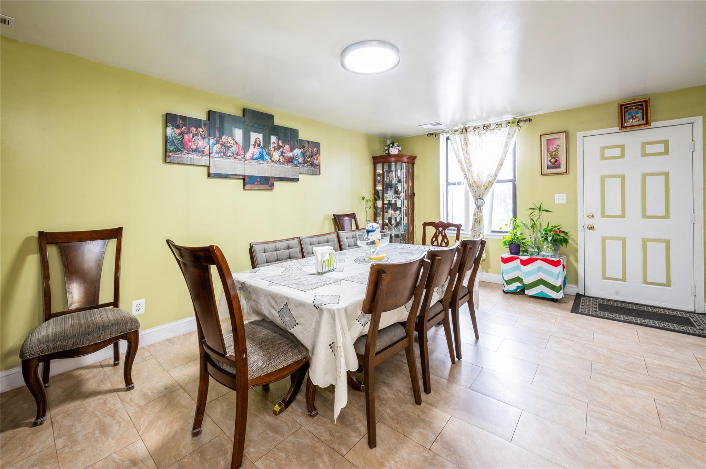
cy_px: 234
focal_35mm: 14
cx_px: 353
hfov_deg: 104.3
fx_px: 274
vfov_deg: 81.1
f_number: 11
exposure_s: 1
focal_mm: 14
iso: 200
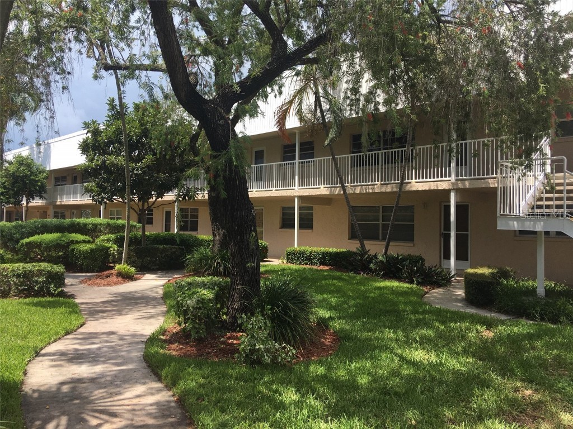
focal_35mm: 29
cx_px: 286
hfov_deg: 61.7
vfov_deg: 48.2
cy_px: 214
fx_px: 480
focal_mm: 4.15
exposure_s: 1/884
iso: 25
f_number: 2.2
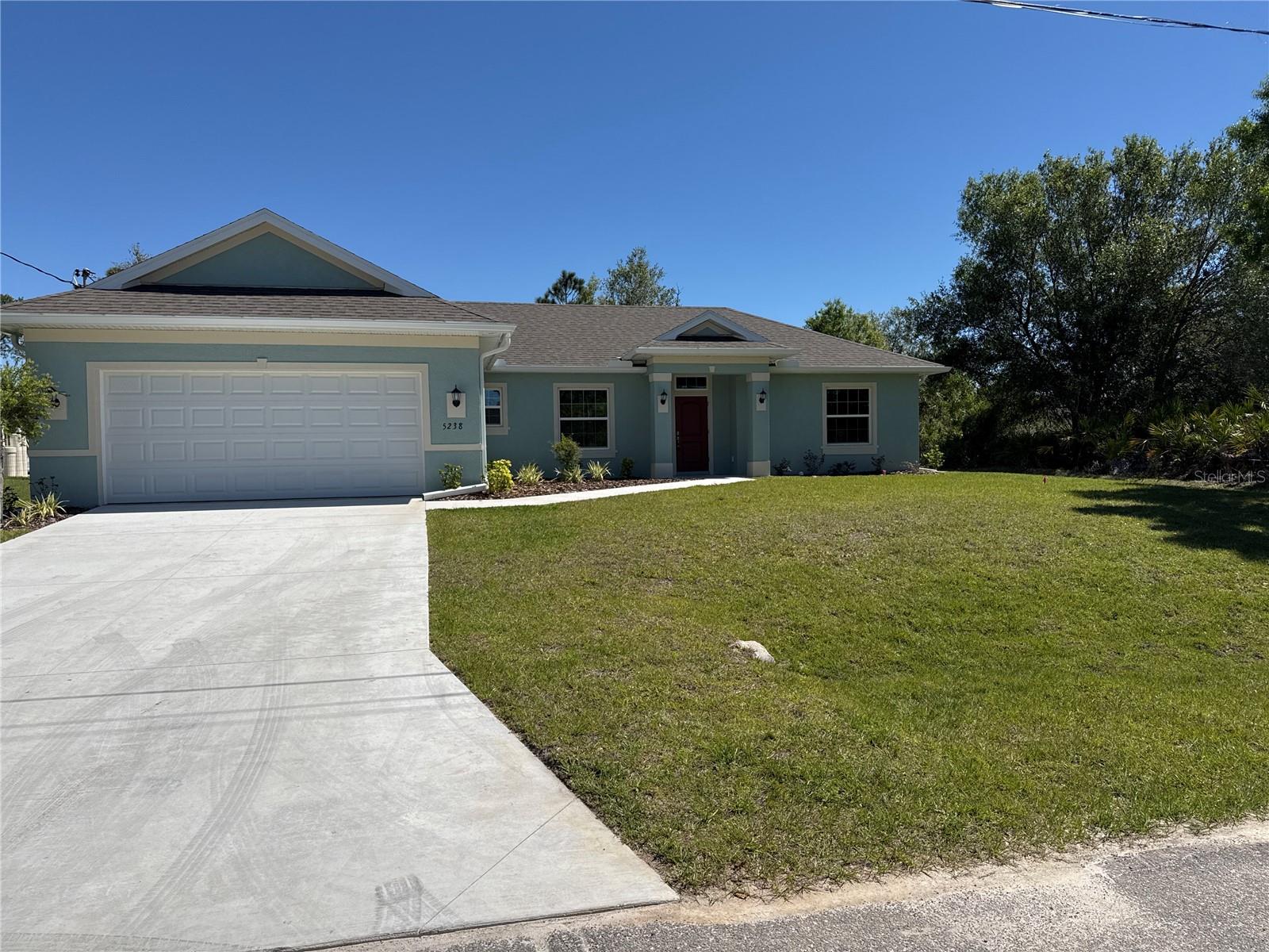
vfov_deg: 56.8
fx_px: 880
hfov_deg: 71.6
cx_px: 634
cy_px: 476
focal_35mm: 24
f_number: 1.78
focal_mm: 6.76
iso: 80
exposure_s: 1/7937
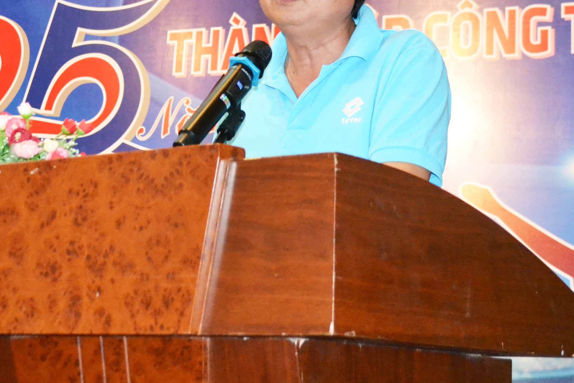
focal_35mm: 98
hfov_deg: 20.7
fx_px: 1563
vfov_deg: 13.8
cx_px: 173
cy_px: 39
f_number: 4.8
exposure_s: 1/60
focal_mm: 32
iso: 2800
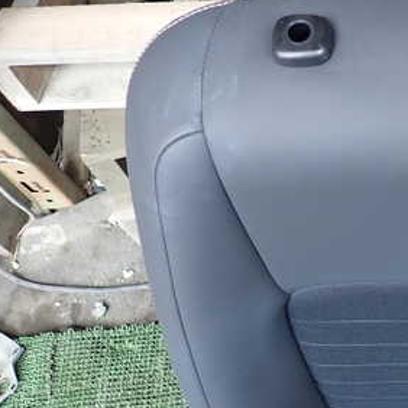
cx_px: 428
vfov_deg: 36.0
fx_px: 627
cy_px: 227
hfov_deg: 32.5
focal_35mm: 47
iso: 200
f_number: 2
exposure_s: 1/60
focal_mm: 4.5
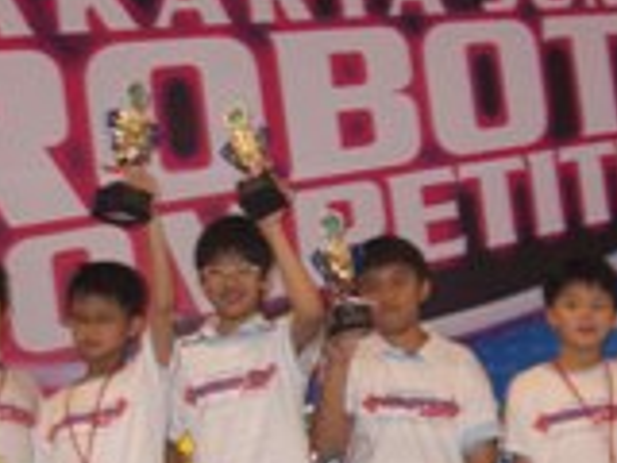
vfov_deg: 14.6
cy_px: 446
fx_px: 1782
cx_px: 370
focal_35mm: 100
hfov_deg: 19.6
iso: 200
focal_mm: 7.6
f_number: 3
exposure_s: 1/18.4
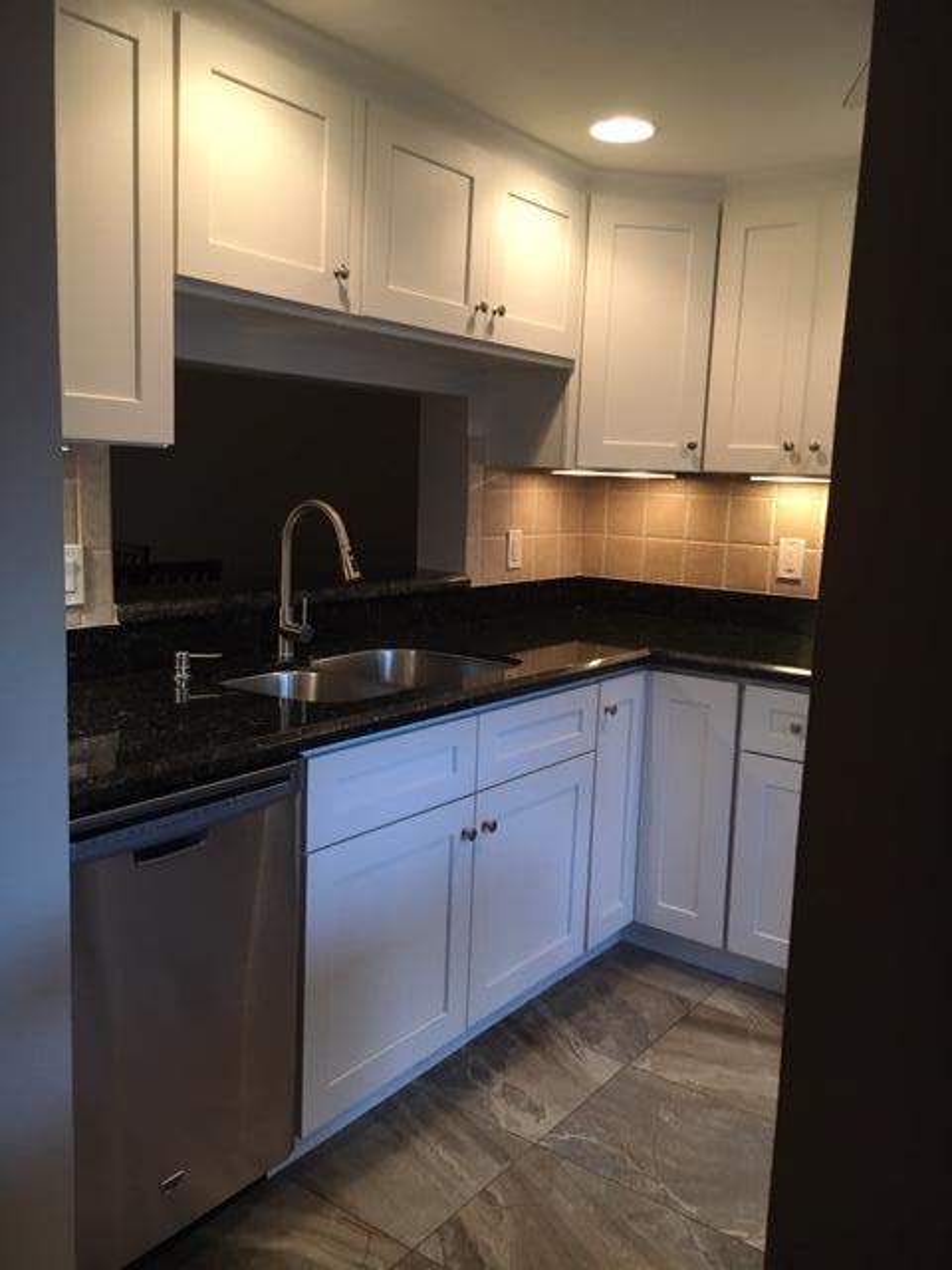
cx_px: 476
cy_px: 635
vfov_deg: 61.7
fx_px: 1063
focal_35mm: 29
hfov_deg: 48.2
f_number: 2.2
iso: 160
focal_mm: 4.15
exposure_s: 1/30
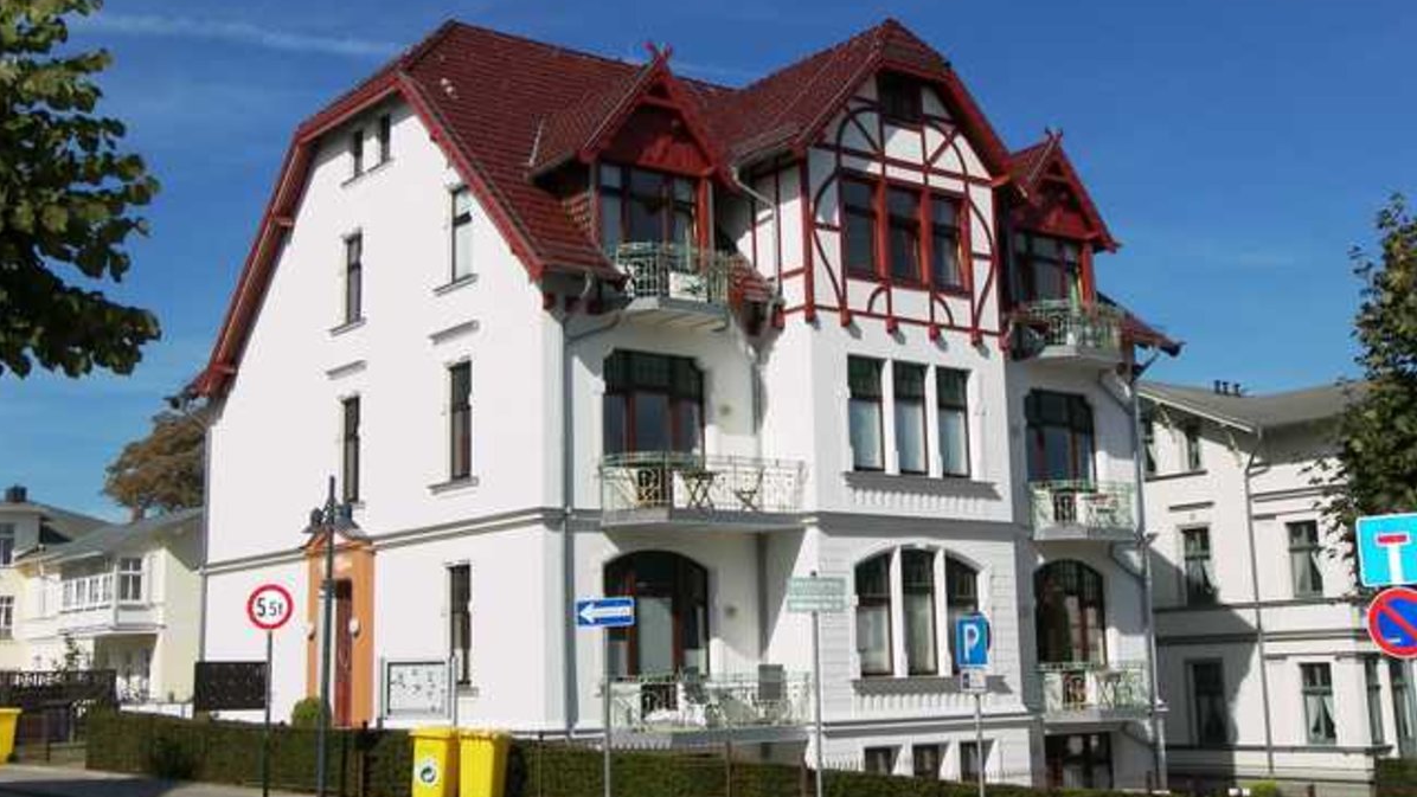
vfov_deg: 25.4
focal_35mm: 47
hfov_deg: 43.7
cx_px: 707
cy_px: 362
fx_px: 1766
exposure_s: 1/1250
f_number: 4
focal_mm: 9.1
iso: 50
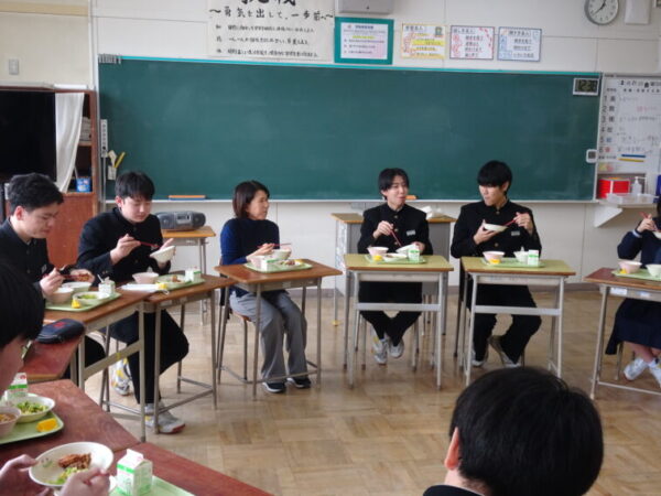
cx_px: 330
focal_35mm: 40
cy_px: 248
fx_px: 764
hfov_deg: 46.8
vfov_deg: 36.0
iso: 160
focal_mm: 6.8
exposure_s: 1/40
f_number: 4
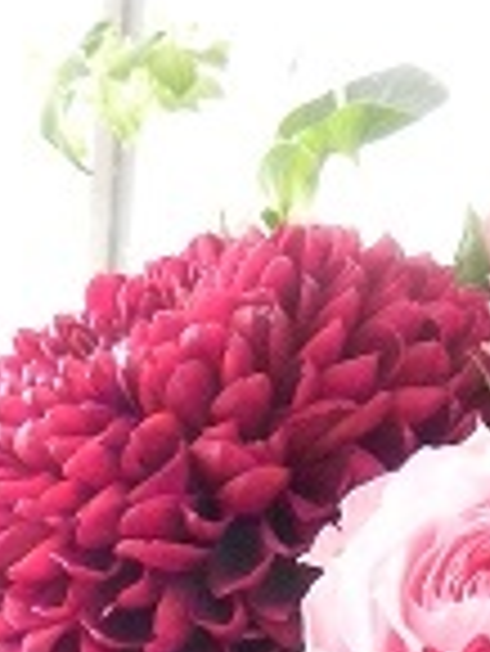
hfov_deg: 11.4
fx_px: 2431
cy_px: 976
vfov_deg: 14.3
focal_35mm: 129
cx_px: 503
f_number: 7.1
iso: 1600
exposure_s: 1/145
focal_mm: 7.3
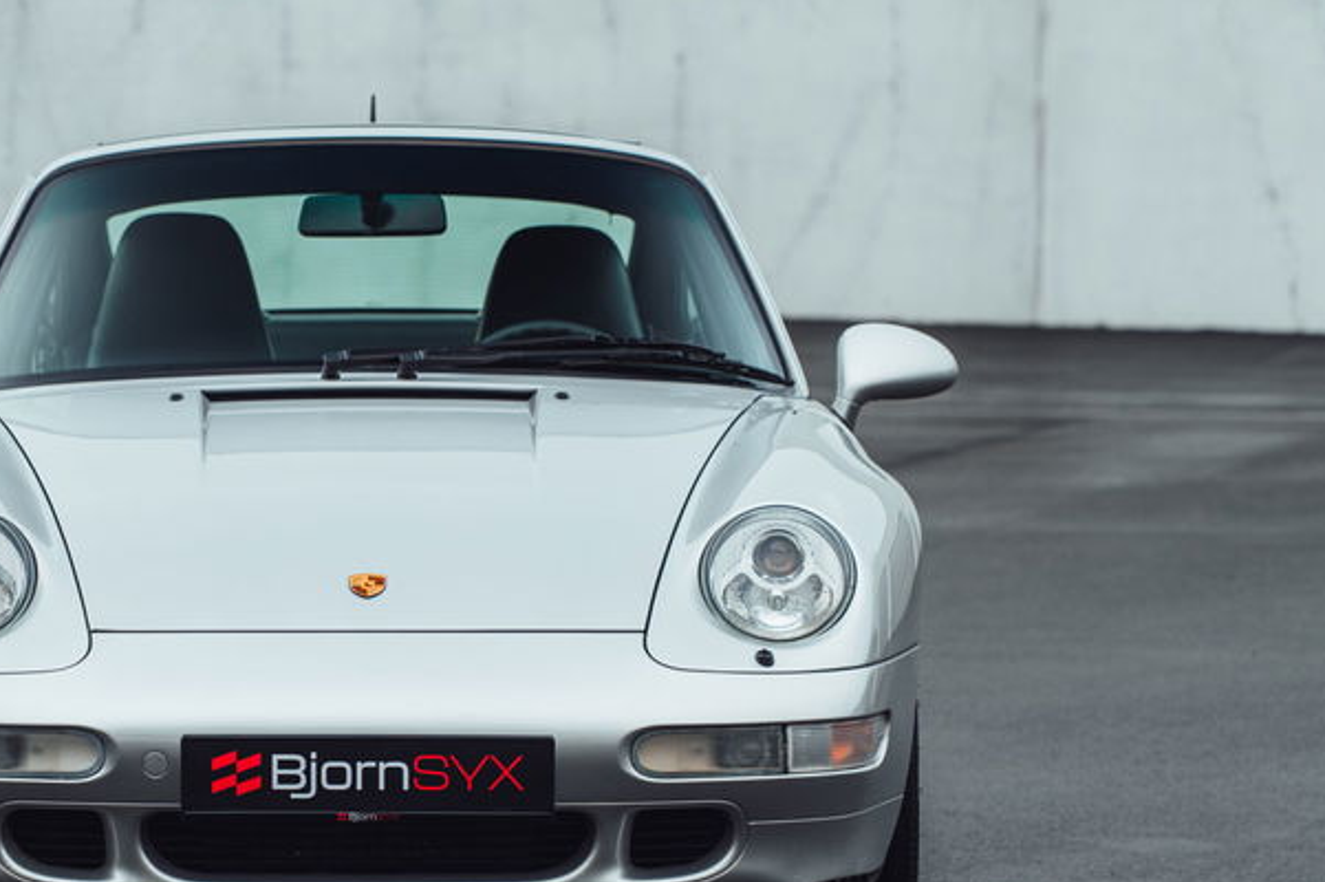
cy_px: 533
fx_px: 8460
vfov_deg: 6.0
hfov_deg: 8.9
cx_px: 353
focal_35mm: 230
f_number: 5.6
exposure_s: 1/80
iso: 800
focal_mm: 135
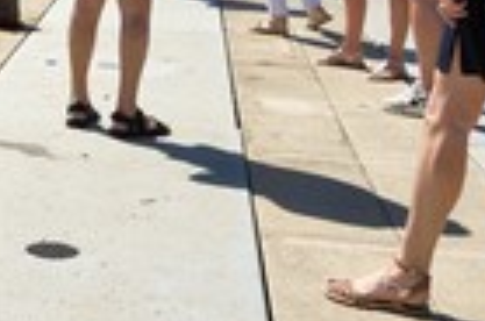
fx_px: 1304
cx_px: -7
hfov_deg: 20.4
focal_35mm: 97
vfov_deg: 13.4
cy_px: -122
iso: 200
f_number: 14
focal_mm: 32
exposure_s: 1/320
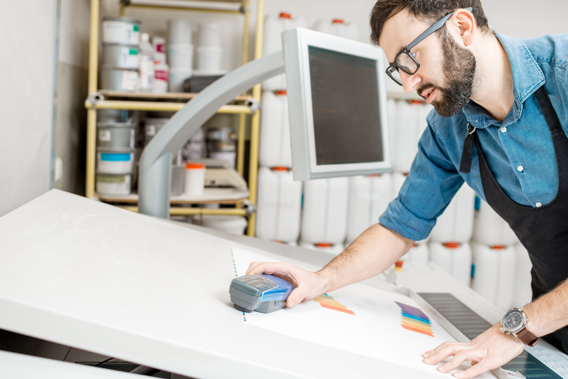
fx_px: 647
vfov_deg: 32.6
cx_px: 321
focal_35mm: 41
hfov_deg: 47.3
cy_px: 166
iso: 200
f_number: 2.8
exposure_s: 1/160
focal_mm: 35
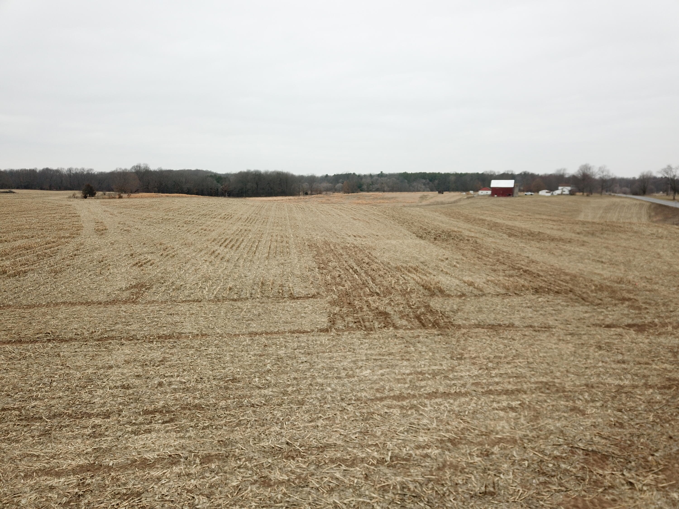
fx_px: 510
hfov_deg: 67.3
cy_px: 254
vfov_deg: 53.1
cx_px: 340
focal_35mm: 26
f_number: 2.2
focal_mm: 4.73
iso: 100
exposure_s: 1/351
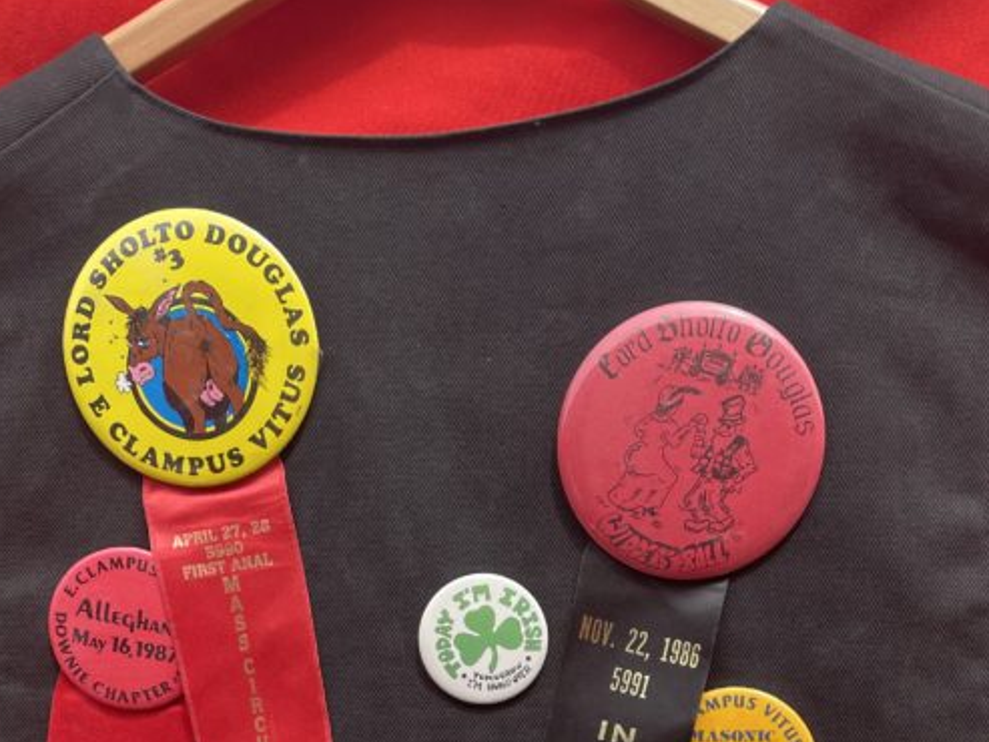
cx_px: 546
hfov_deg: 35.5
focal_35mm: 54
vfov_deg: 24.8
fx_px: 1543
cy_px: 860
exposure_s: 1/1159
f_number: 1.6
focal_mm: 4.2
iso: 32
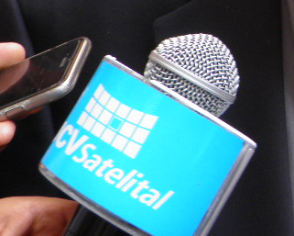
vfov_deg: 13.2
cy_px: -133
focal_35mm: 109
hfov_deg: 16.9
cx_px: 352
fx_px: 949
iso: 50
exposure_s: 1/50
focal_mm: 4.9
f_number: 3.6
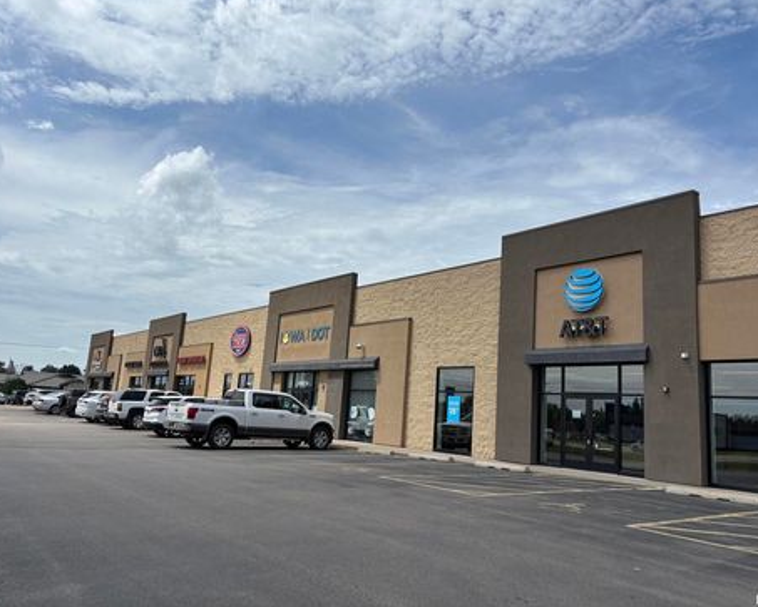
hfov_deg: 62.2
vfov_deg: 51.6
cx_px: 380
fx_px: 629
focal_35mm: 28
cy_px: 295
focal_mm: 5.96
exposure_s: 1/6711
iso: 50
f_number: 1.6
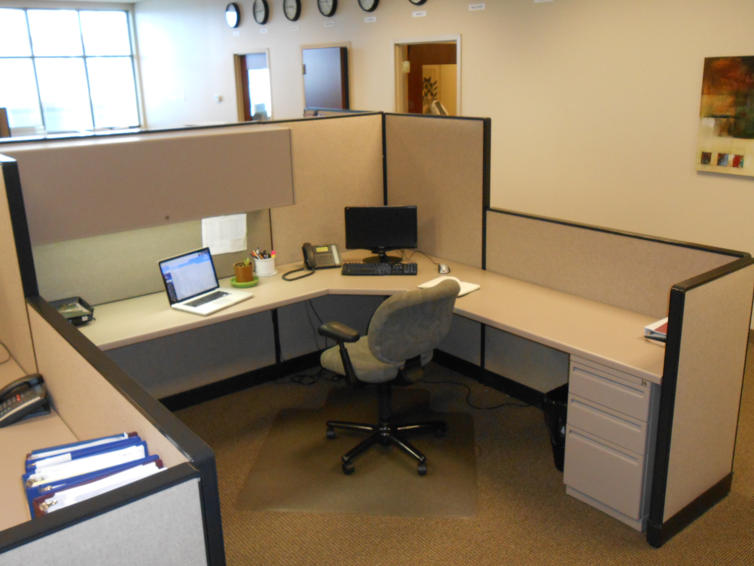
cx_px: 377
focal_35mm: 34
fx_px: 741
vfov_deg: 41.8
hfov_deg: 54.0
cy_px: 283
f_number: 3.9
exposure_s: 1/30
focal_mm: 6
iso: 400
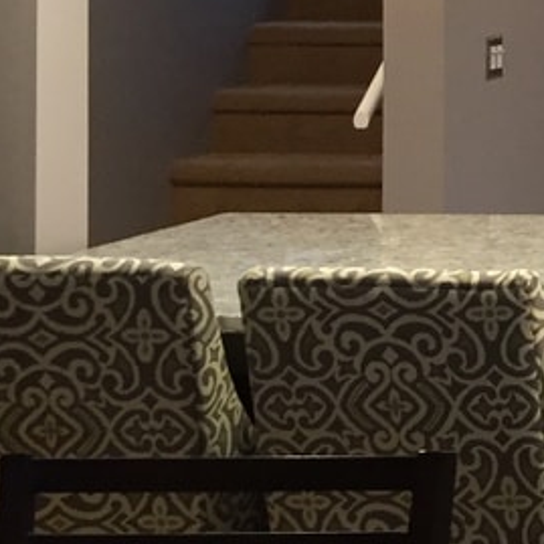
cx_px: 1214
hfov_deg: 11.7
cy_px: -127
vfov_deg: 13.3
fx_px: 2258
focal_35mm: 127
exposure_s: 1/30
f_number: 2.2
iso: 100
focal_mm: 4.15
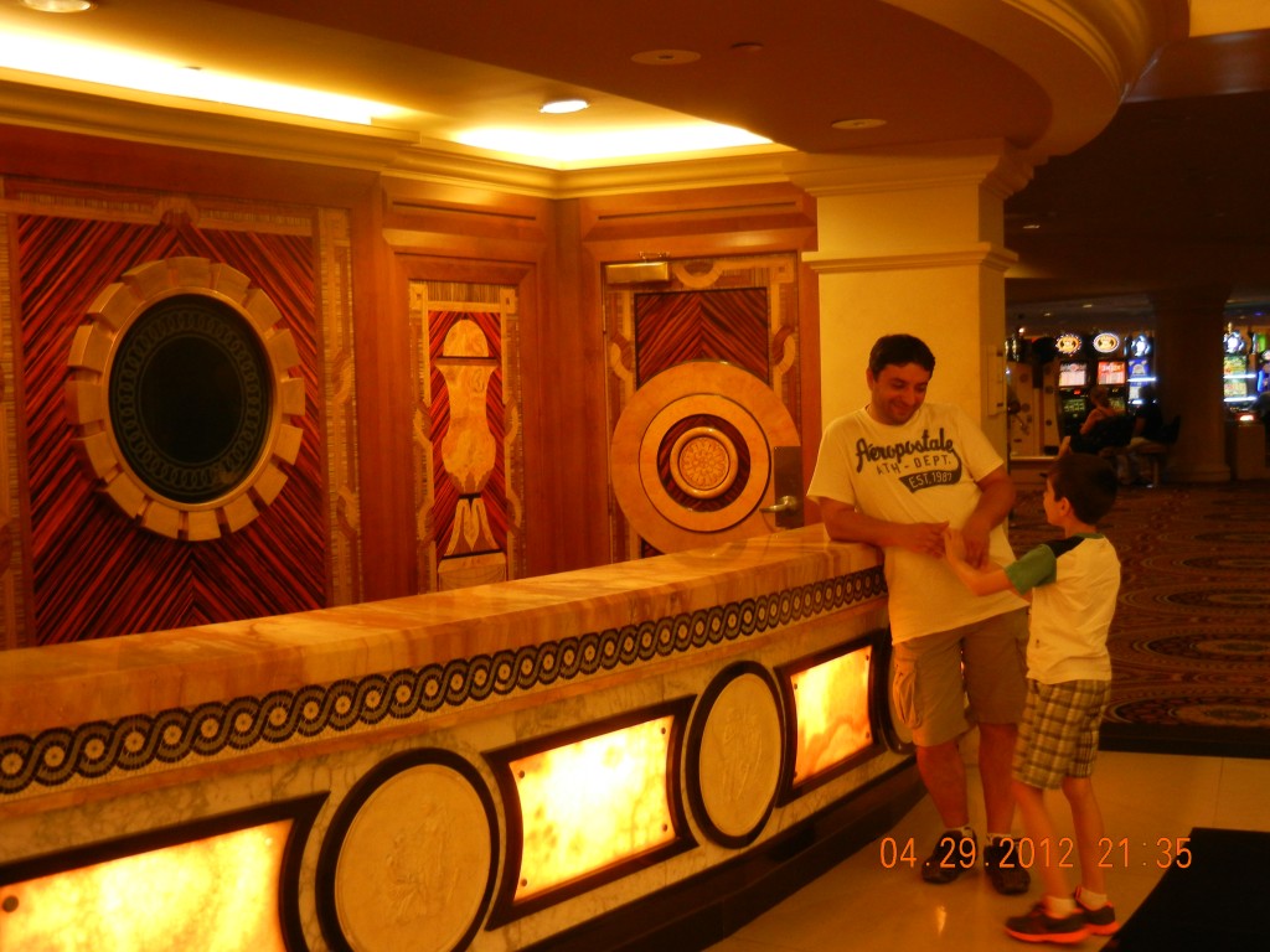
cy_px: 476
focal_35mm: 45
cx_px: 635
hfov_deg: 42.1
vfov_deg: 32.2
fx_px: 1651
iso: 400
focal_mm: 8.1
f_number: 3.8
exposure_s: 1/16
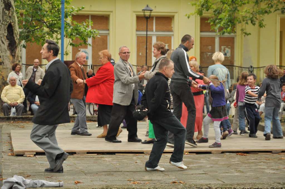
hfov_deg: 19.5
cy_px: 94
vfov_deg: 13.0
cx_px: 142
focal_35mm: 105
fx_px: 830
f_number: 5.3
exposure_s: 1/400
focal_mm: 70
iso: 2000
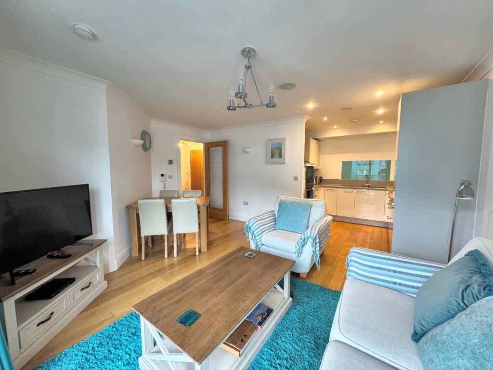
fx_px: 199
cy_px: 185
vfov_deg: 85.7
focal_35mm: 14
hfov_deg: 102.1
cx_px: 246
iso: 160
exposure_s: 1/50
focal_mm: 2.22
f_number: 2.2
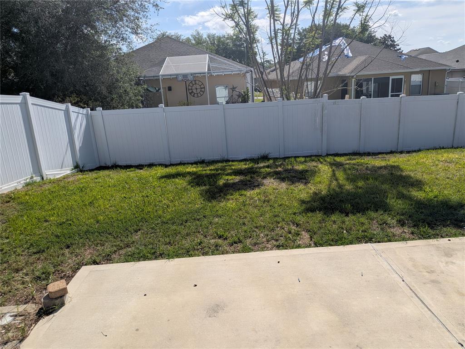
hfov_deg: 71.6
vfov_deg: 56.8
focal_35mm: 24
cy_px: 174
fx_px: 322
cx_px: 232
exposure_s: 1/17544
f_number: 1.7
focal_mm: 4.53
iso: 27
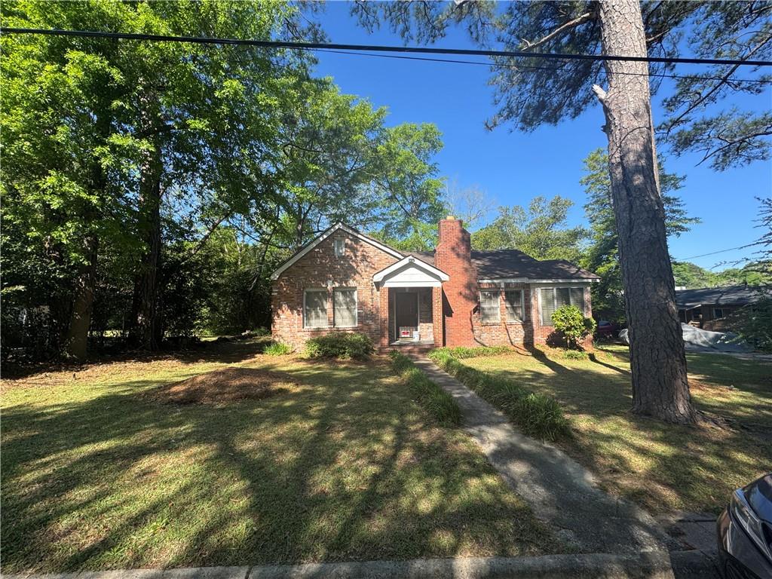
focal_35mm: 14
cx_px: 386
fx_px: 312
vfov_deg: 85.7
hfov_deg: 102.1
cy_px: 290
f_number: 2.2
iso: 50
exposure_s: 1/796
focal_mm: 2.22
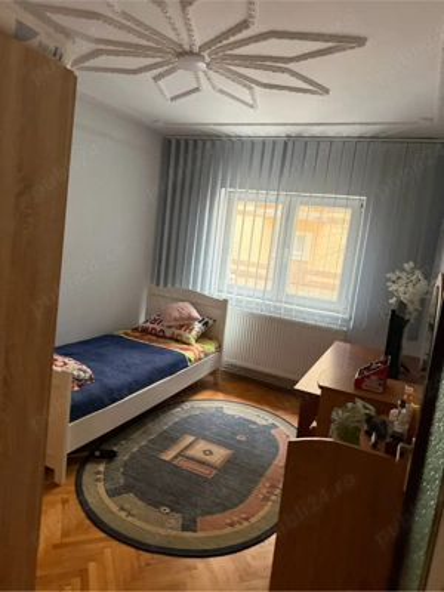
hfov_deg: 56.8
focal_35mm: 24
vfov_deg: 71.6
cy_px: 296
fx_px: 410
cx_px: 222
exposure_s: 1/50
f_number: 1.78
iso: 640
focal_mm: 6.76
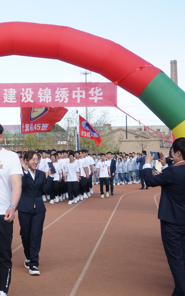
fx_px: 645
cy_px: 127
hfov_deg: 15.3
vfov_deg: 25.8
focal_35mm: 80
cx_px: -72
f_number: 7.1
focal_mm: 45
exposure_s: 1/100
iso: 100
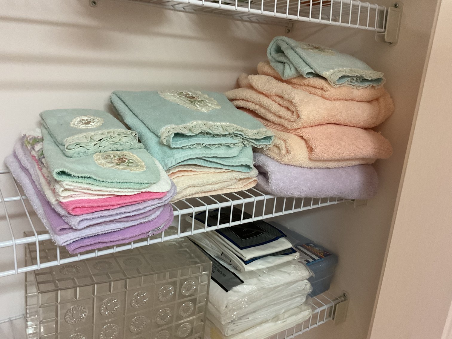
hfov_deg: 61.7
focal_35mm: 29
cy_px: 170
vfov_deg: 48.2
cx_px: 226
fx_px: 379
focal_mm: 3
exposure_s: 1/60
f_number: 1.8
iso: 200
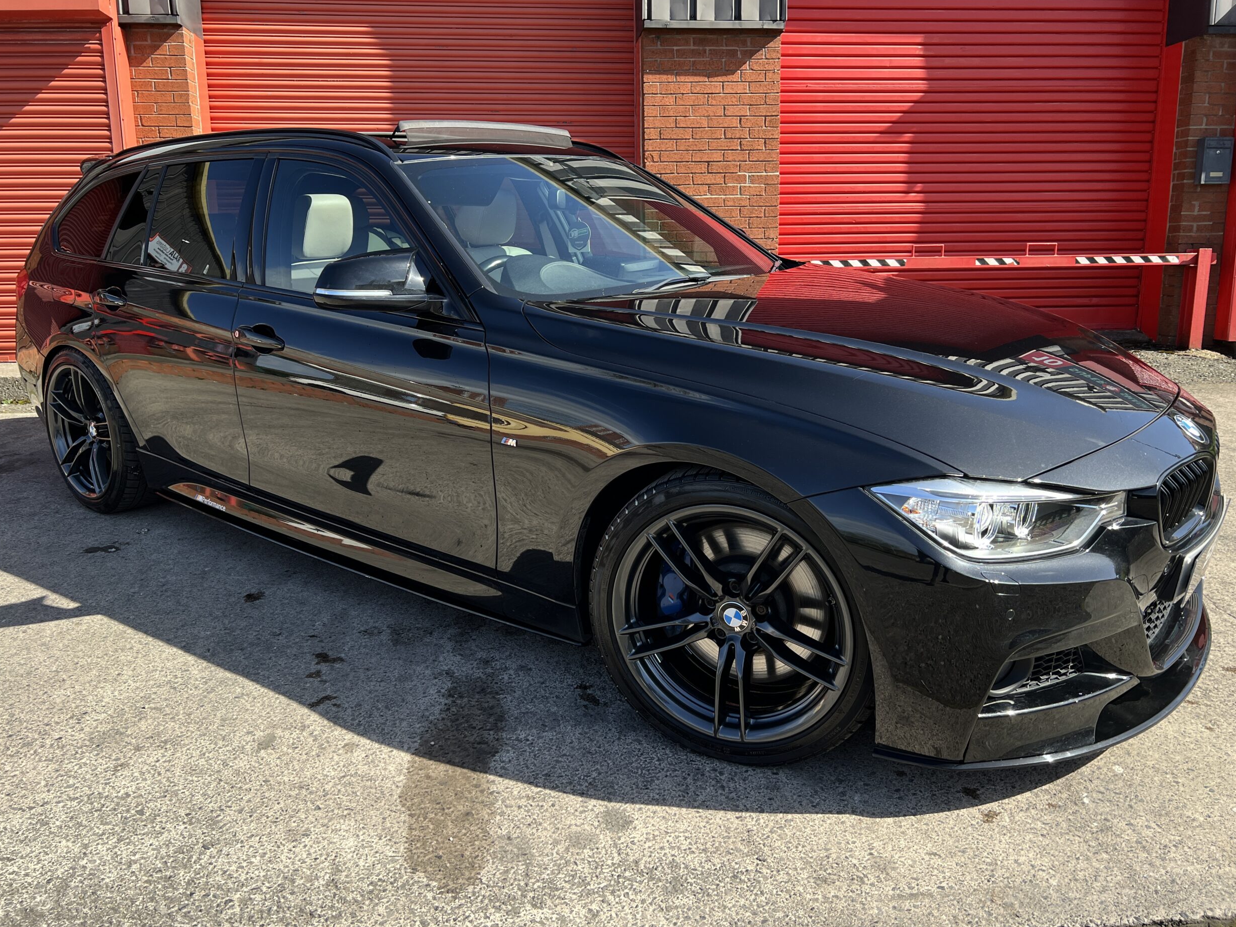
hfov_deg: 65.3
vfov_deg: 51.4
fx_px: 964
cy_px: 451
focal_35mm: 27
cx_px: 603
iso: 50
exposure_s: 1/1311
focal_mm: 5.7
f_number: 1.5
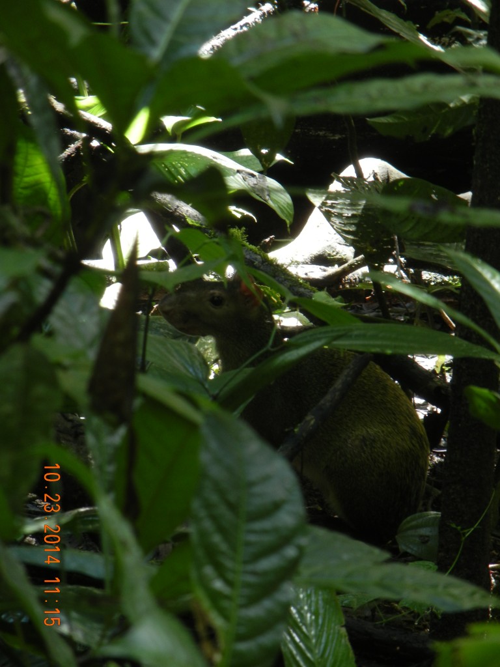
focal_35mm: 300
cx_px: 250
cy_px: 334
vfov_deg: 6.6
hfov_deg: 5.0
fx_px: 5778
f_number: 5.6
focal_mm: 54
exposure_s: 1/11
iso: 200
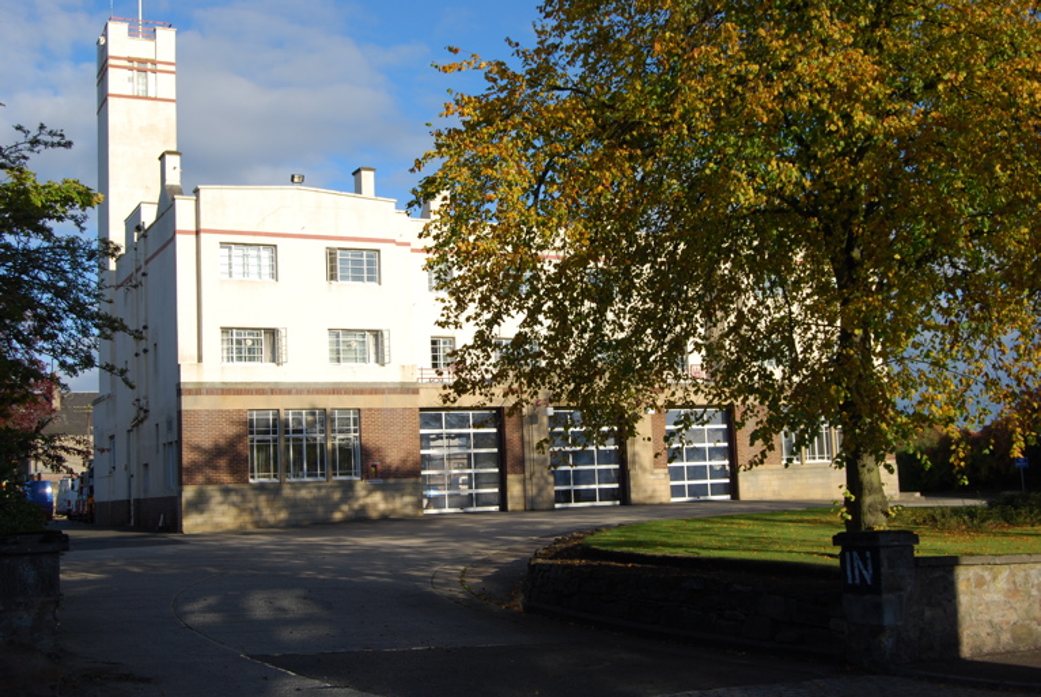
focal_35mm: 45
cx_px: 520
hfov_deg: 43.6
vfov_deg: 30.0
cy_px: 348
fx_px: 1303
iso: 100
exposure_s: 1/250
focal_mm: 30
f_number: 8
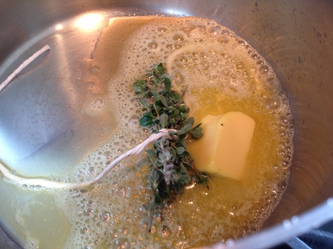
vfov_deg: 42.9
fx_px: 317
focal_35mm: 33
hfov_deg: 55.4
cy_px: 124
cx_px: 166
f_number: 2.4
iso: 64
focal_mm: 4.12
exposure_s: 1/20
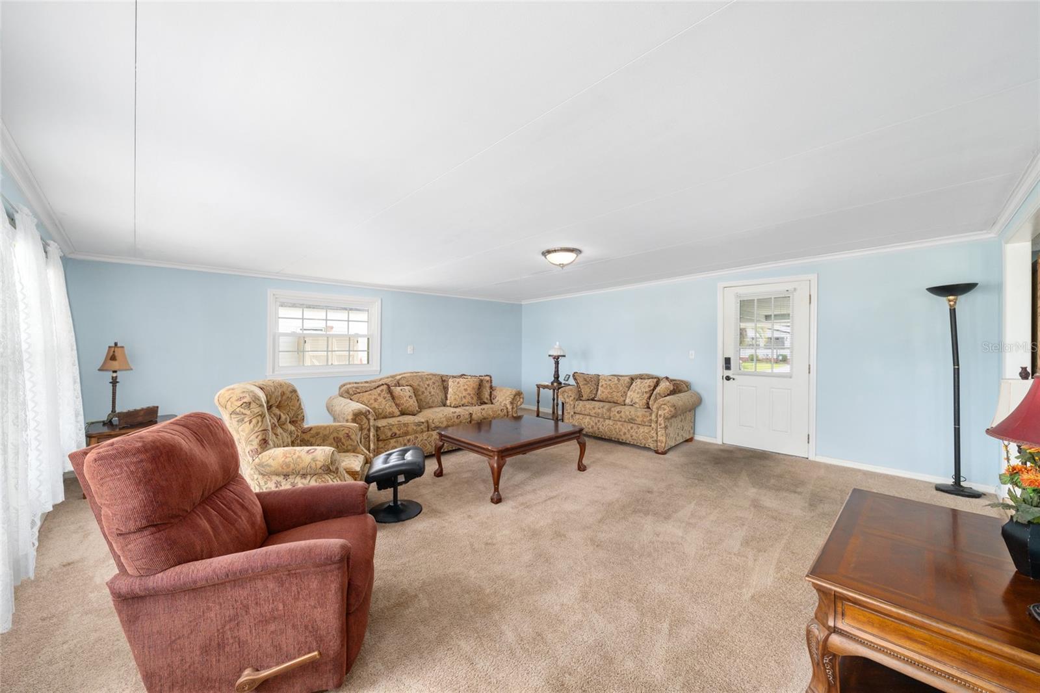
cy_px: 346
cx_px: 520
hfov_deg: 104.3
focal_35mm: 14
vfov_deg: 81.2
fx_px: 404
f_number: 8
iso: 400
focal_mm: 14
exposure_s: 1/20
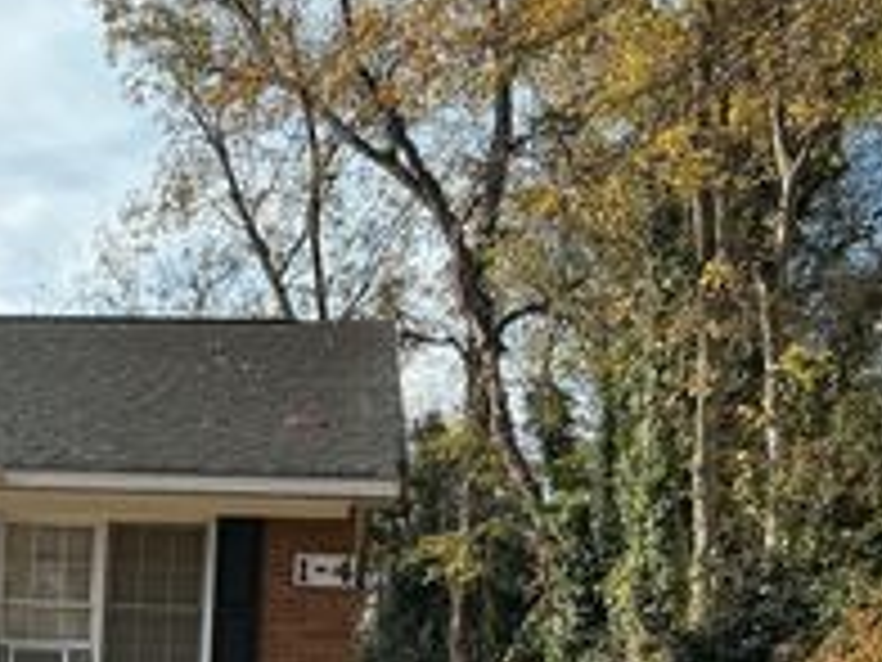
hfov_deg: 25.2
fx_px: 1885
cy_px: 804
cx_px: 27
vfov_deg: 18.8
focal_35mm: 74
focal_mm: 3
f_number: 1.8
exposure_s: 1/599
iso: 25
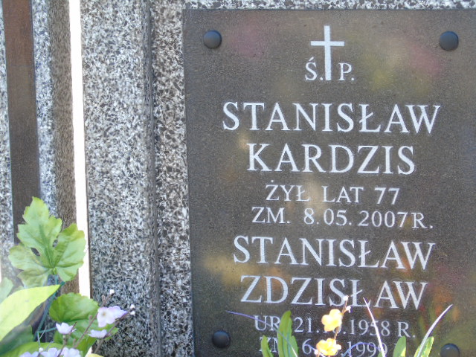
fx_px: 1705
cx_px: 238
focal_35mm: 124
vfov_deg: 12.0
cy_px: 178
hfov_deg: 15.9
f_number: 4.6
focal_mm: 22
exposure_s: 1/40
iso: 80
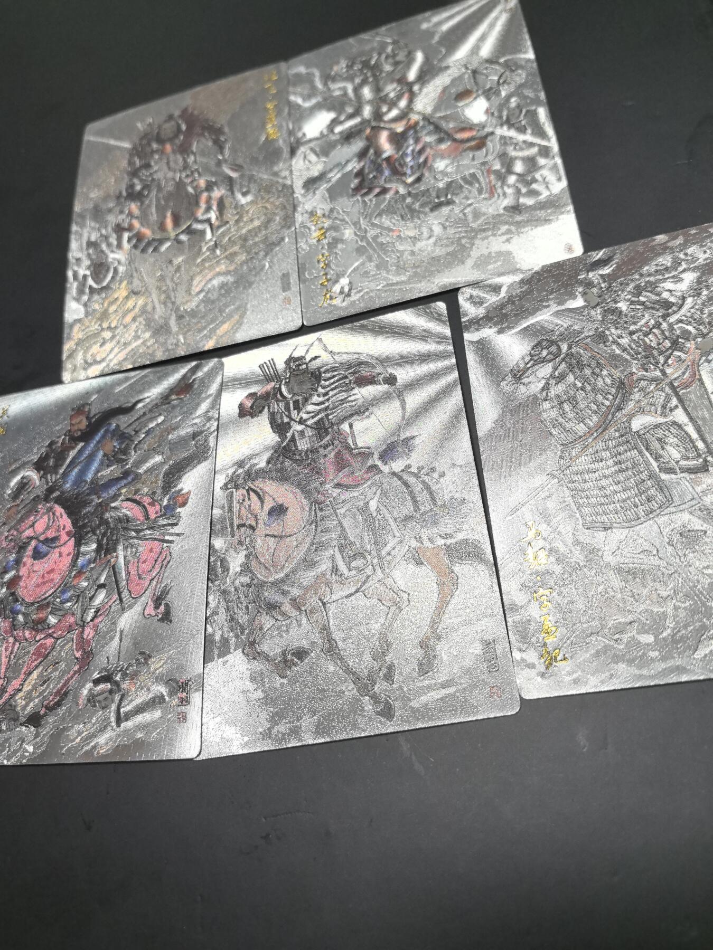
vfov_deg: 65.3
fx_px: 742
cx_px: 356
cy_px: 475
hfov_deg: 51.4
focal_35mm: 27
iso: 100
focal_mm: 5.75
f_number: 2
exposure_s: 1/100
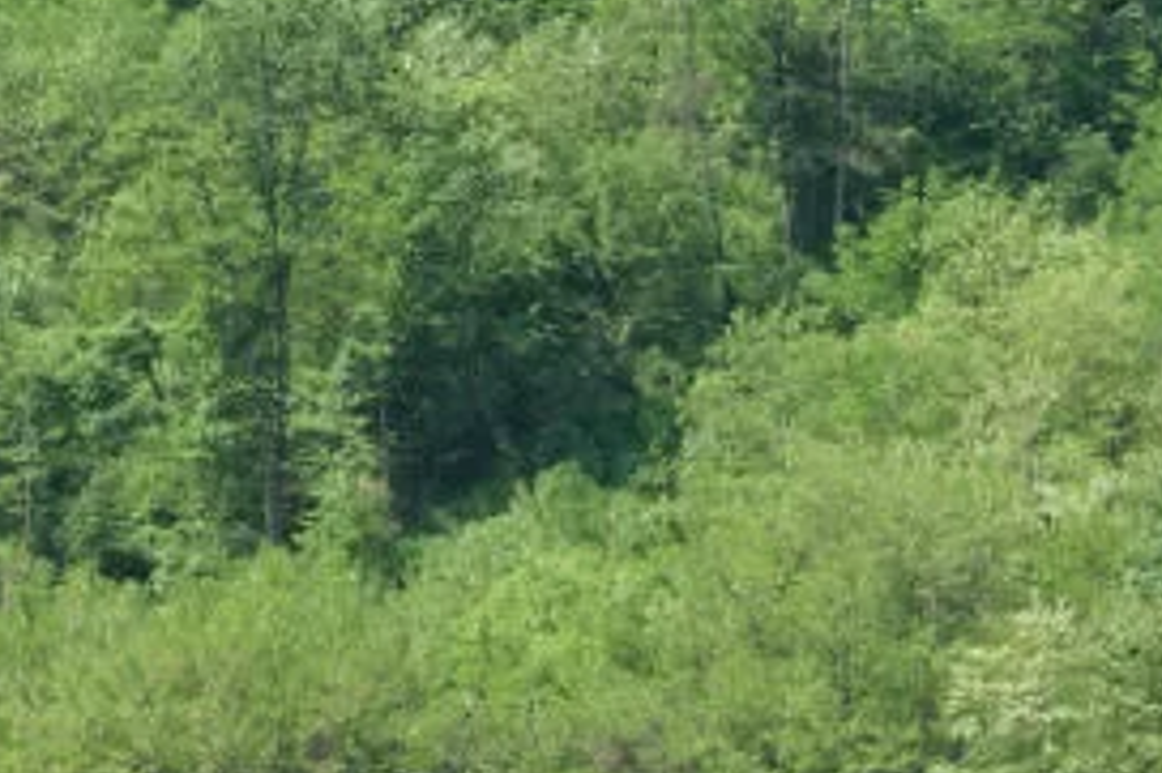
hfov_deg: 6.7
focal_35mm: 309
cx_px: 901
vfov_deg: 4.4
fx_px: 9967
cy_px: 991
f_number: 6.3
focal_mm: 25.7
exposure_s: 1/200
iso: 125
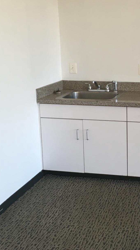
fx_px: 350
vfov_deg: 39.1
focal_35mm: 53
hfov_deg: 21.8
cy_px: 104
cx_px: 141
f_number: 2.2
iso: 50
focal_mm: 4.15
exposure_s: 1/30
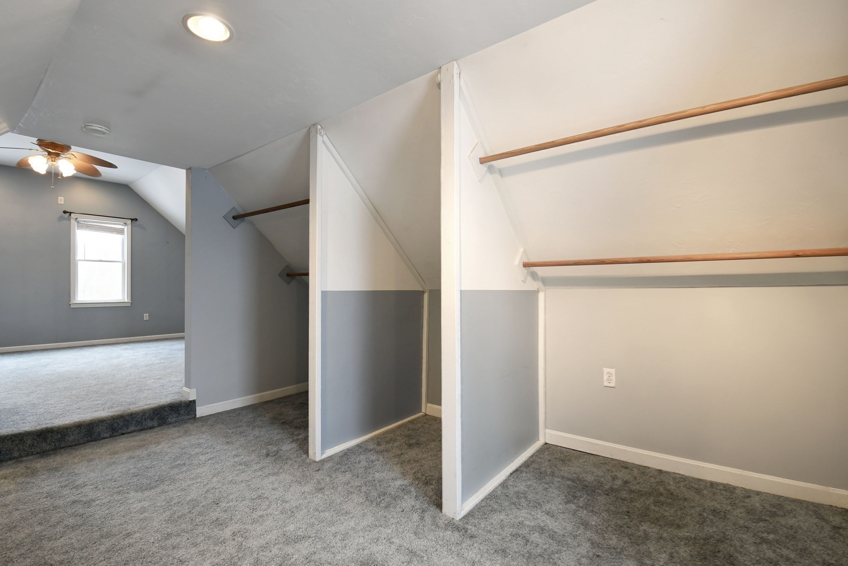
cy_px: 283
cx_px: 424
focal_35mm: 15
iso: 560
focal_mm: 10.5
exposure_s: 1/15
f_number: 8
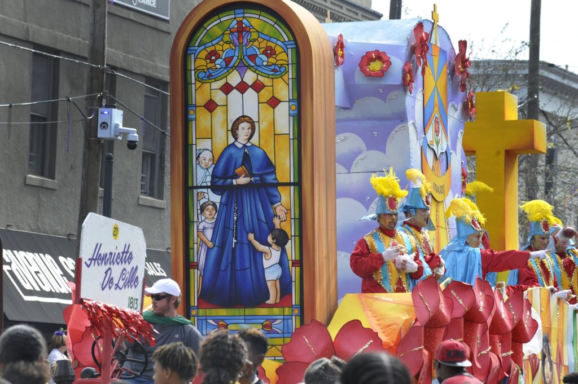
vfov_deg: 6.9
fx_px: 3208
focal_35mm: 200
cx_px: 289
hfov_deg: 10.3
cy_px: 192
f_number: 13
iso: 800
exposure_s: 1/400
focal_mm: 200
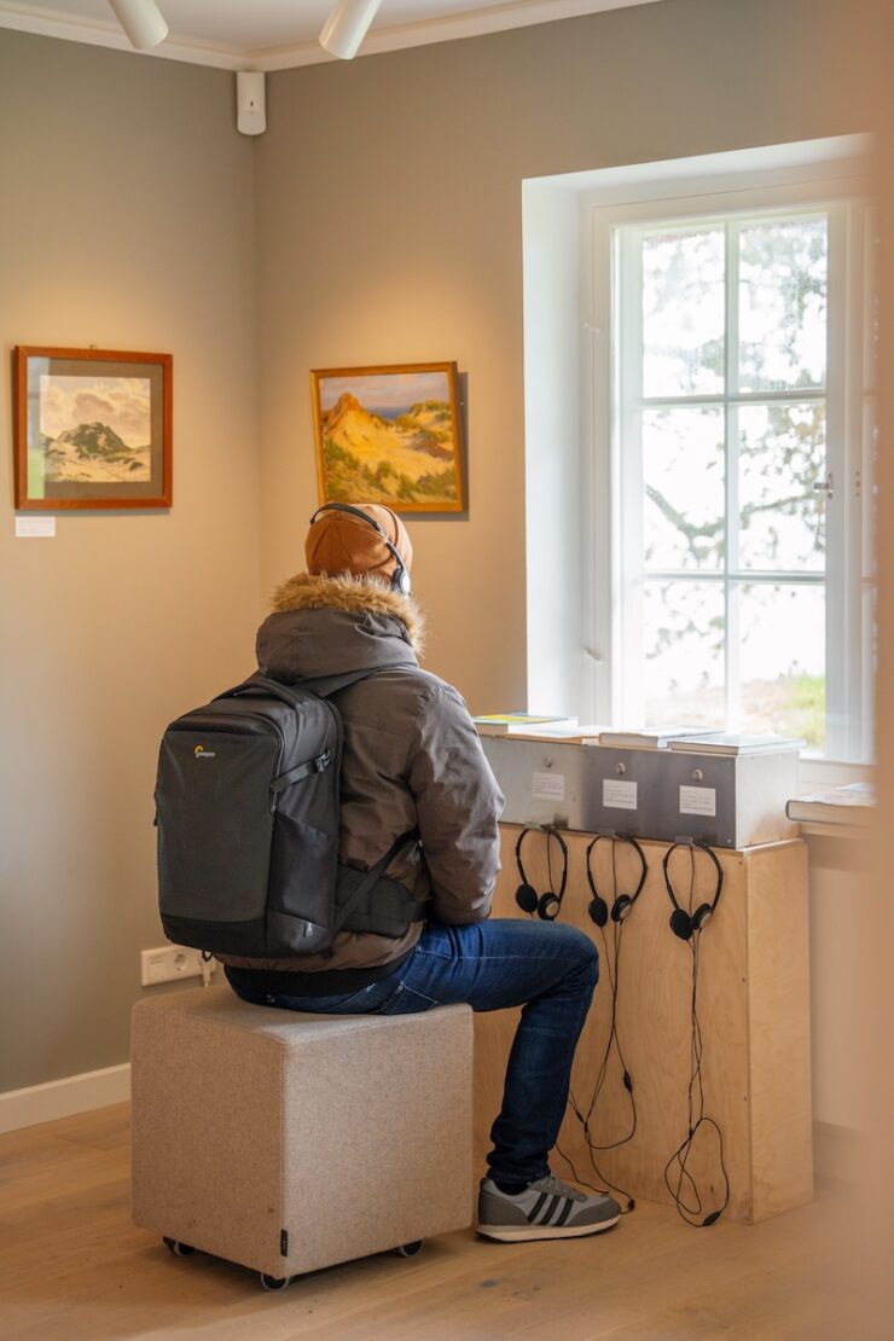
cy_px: 670
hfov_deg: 21.9
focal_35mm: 62
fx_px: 2309
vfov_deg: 32.4
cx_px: 447
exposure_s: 1/80
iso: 800
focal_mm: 62
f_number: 2.8
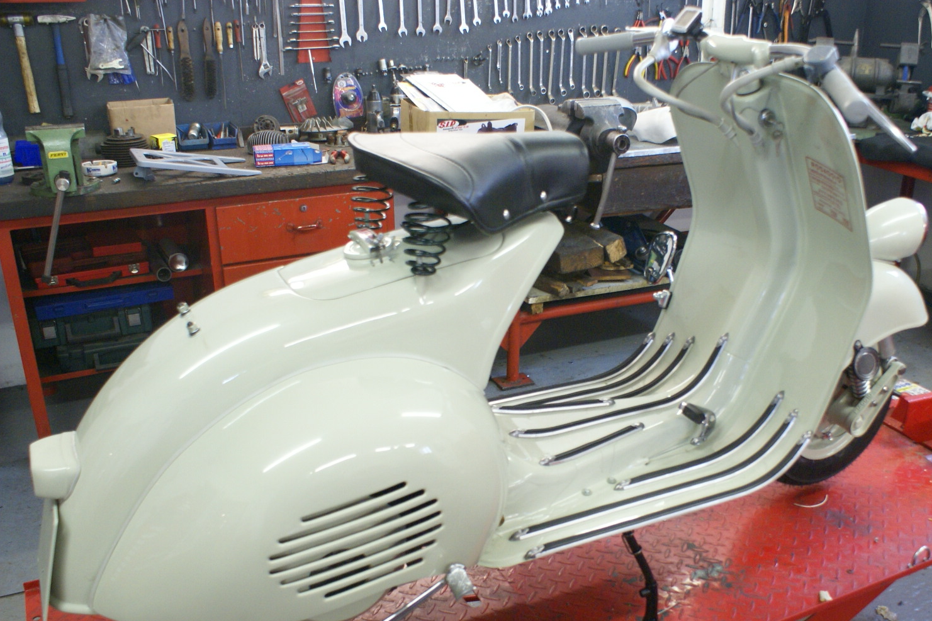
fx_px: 906
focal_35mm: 35
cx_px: 544
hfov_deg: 54.2
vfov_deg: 37.7
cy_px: 374
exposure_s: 1/30
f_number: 3.5
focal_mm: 18
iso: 400
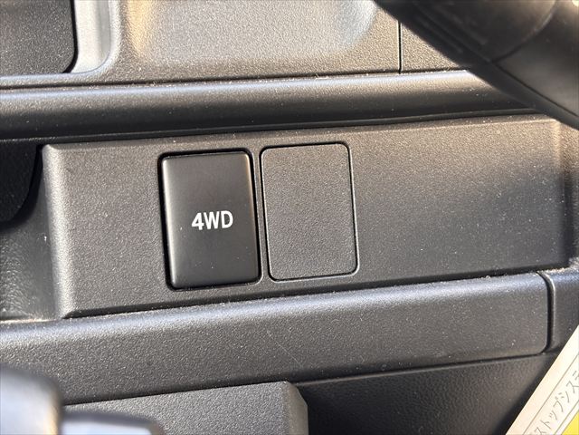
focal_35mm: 52
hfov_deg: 36.8
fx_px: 870
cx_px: 290
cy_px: 218
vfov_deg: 28.0
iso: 125
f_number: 1.6
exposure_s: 1/60
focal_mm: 5.96
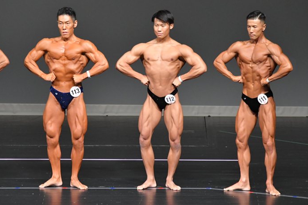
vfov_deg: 3.9
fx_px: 3026
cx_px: 150
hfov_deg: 5.8
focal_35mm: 354
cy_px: 100
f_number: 5.6
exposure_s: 1/400
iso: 5000
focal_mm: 210
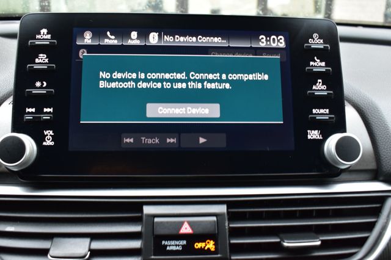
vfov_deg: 36.8
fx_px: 391
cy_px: 130
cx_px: 196
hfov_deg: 53.2
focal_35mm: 36
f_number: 6.3
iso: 450
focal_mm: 24
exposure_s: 1/15
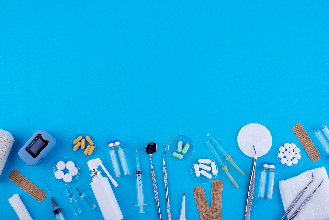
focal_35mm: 50
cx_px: 164
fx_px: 457
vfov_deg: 27.0
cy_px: 110
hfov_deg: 39.6
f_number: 10
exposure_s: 1/100
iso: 100
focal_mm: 50
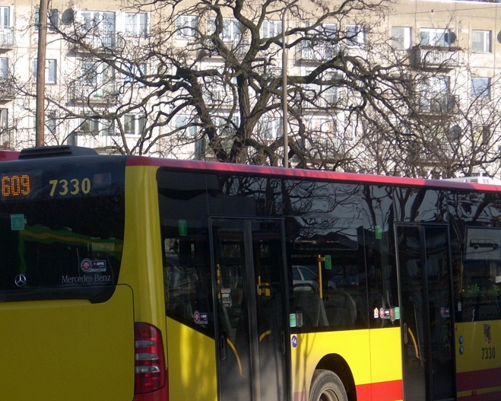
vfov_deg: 10.9
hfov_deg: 13.7
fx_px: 2090
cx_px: 265
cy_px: 248
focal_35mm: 141
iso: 64
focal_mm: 15.3
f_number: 4.7
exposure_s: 1/250
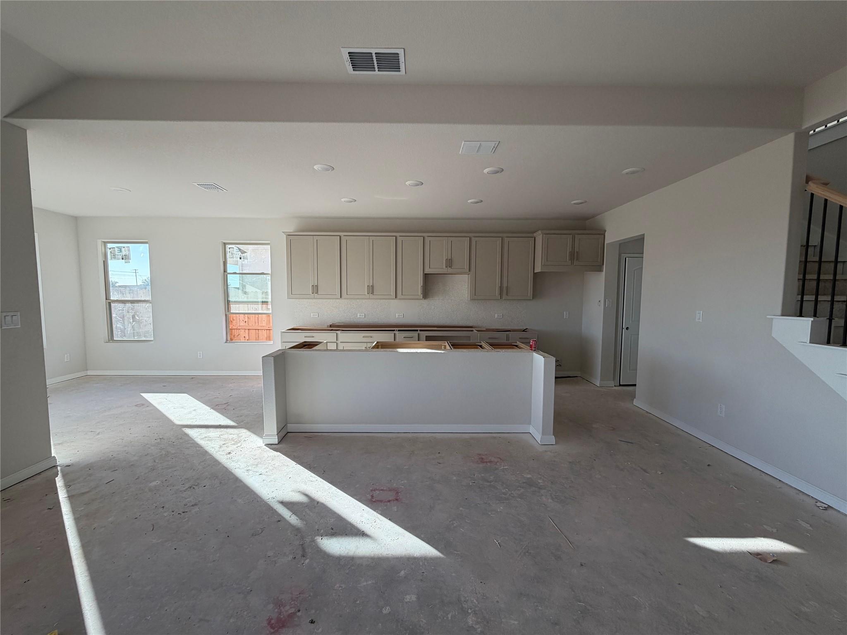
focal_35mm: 14
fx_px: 343
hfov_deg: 102.1
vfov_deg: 85.7
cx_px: 424
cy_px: 318
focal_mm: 2.22
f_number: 2.2
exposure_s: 1/217
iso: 50
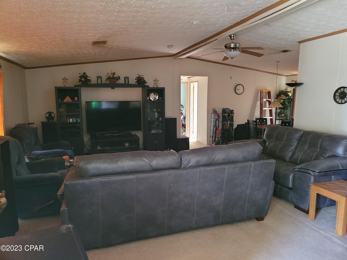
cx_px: 174
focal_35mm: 26
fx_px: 261
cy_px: 130
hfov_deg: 67.3
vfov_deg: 53.1
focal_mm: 5
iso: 640
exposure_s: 1/30
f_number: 1.8
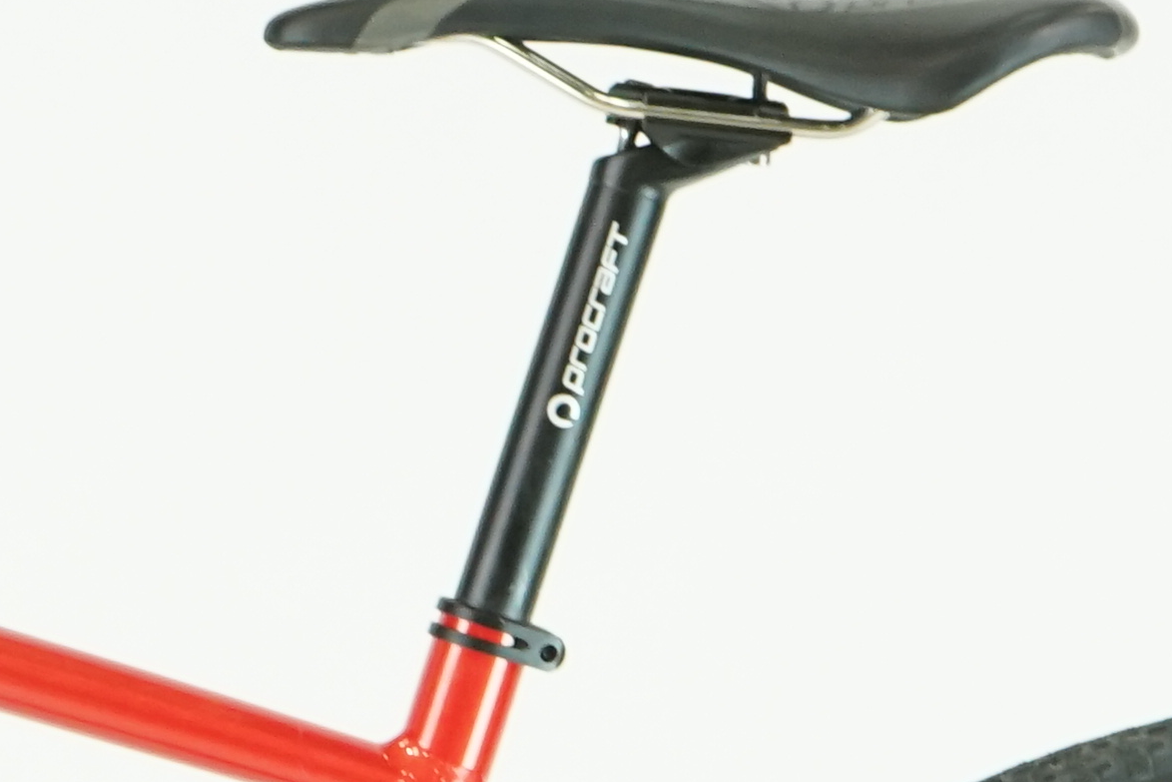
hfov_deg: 7.3
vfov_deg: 4.9
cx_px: -205
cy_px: 1017
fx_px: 9149
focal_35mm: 281
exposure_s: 1/200
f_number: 5.6
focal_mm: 55
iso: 1600
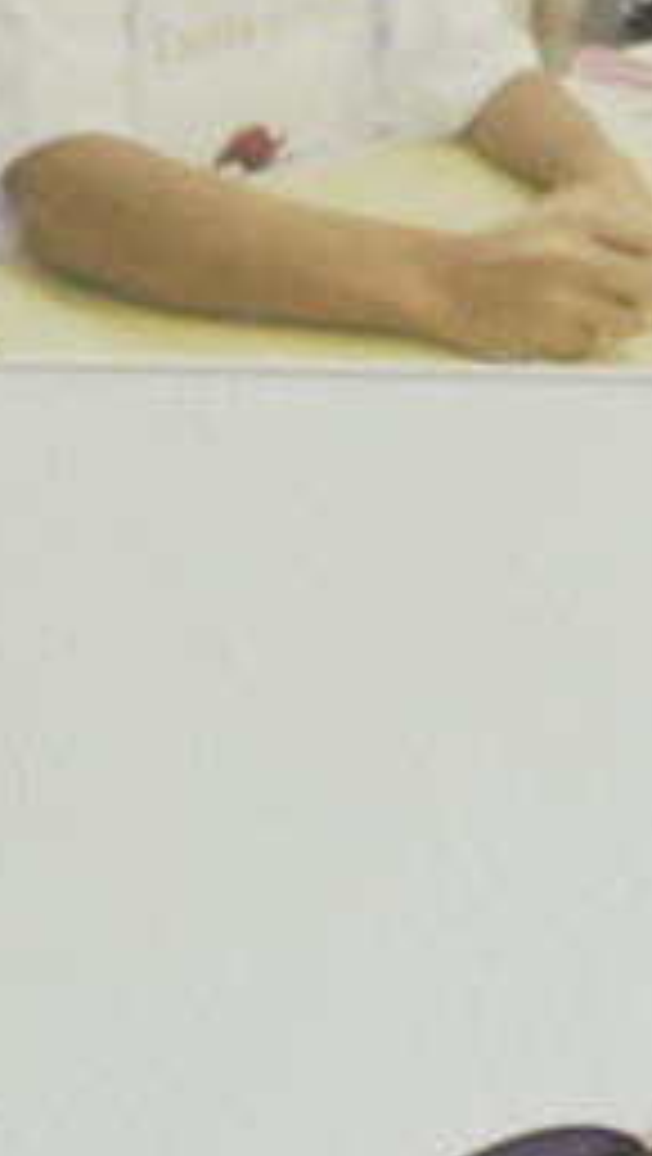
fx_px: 12388
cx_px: -607
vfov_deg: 5.1
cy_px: 3324
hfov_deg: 3.0
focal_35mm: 404
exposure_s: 1/80
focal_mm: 22
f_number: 4.5
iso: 400
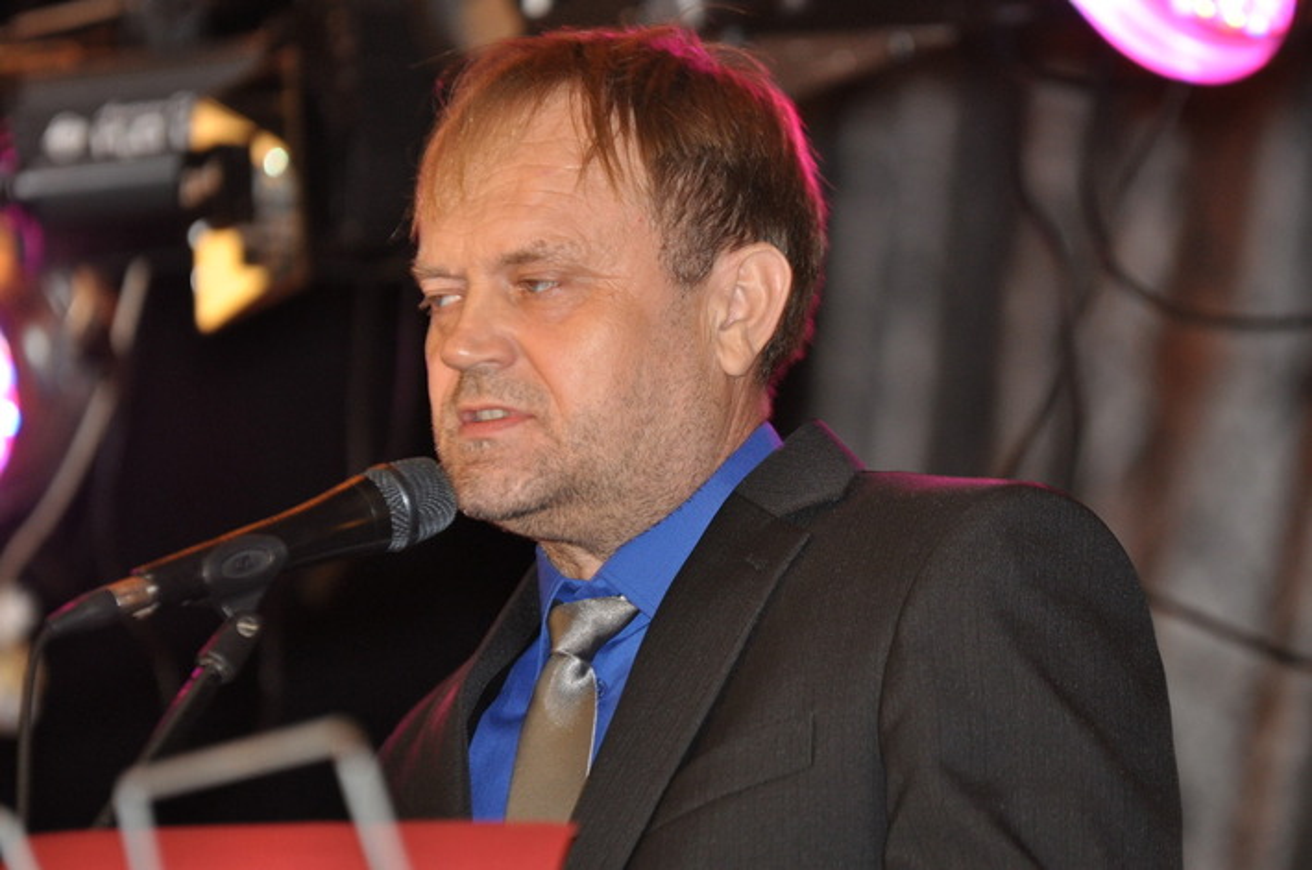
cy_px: 435
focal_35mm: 300
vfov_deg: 4.6
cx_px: 656
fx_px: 10916
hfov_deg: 6.9
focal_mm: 200
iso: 800
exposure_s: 1/60
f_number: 2.8
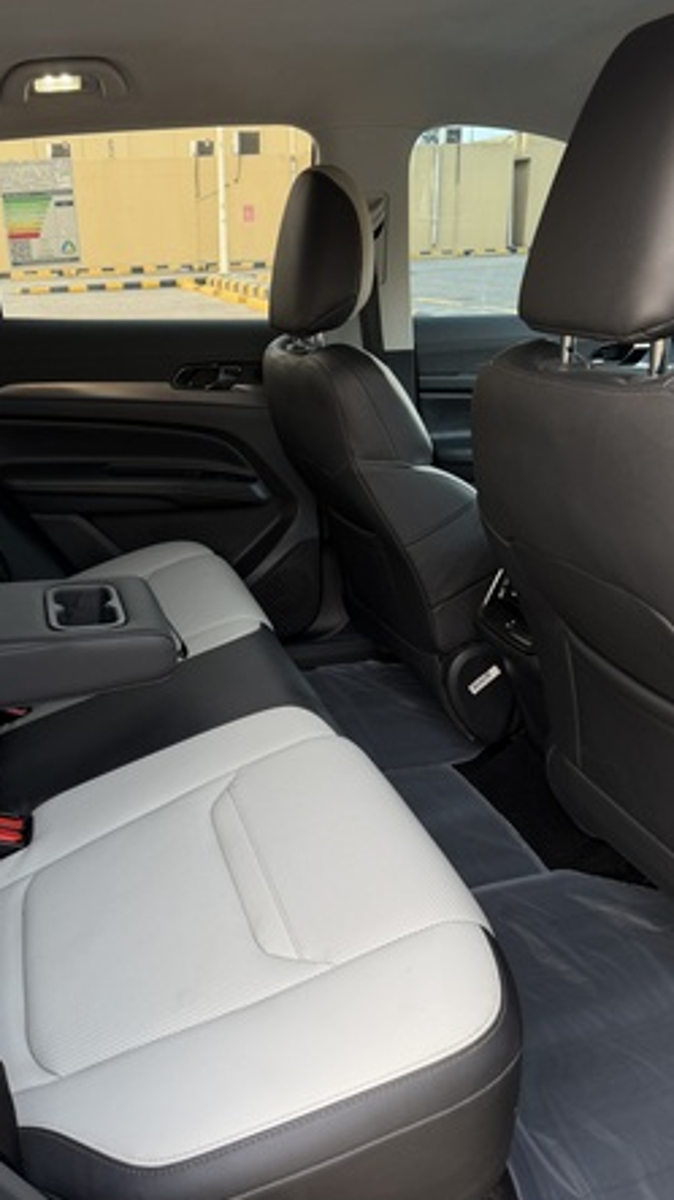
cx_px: 234
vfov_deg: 69.9
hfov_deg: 42.4
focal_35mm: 27
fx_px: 858
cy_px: 603
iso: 125
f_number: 1.78
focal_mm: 6.76
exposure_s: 1/121
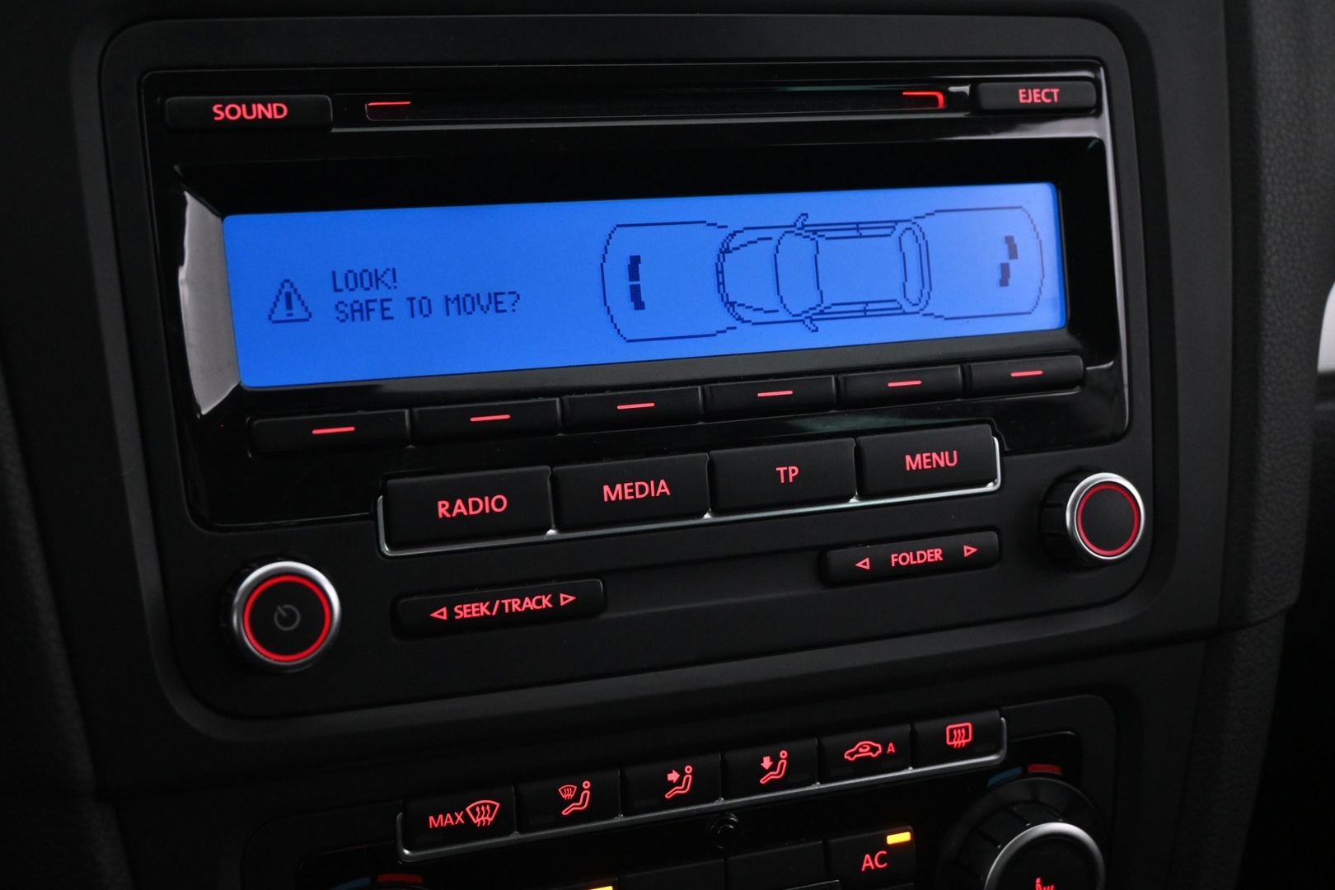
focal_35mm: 47
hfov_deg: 41.7
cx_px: 668
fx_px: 1752
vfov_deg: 28.5
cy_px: 445
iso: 3600
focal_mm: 31.5
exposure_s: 1/50
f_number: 5
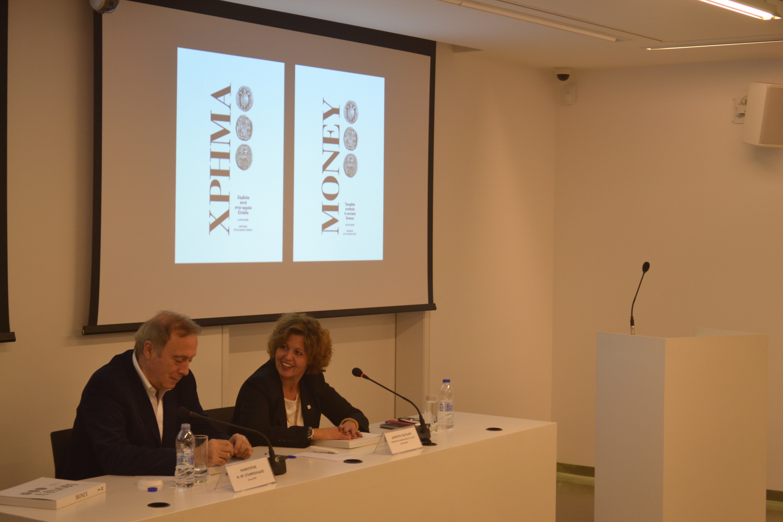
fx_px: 1370
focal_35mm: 63
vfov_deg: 21.6
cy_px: 261
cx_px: 392
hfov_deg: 31.9
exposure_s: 1/60
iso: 800
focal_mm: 42
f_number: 5.3
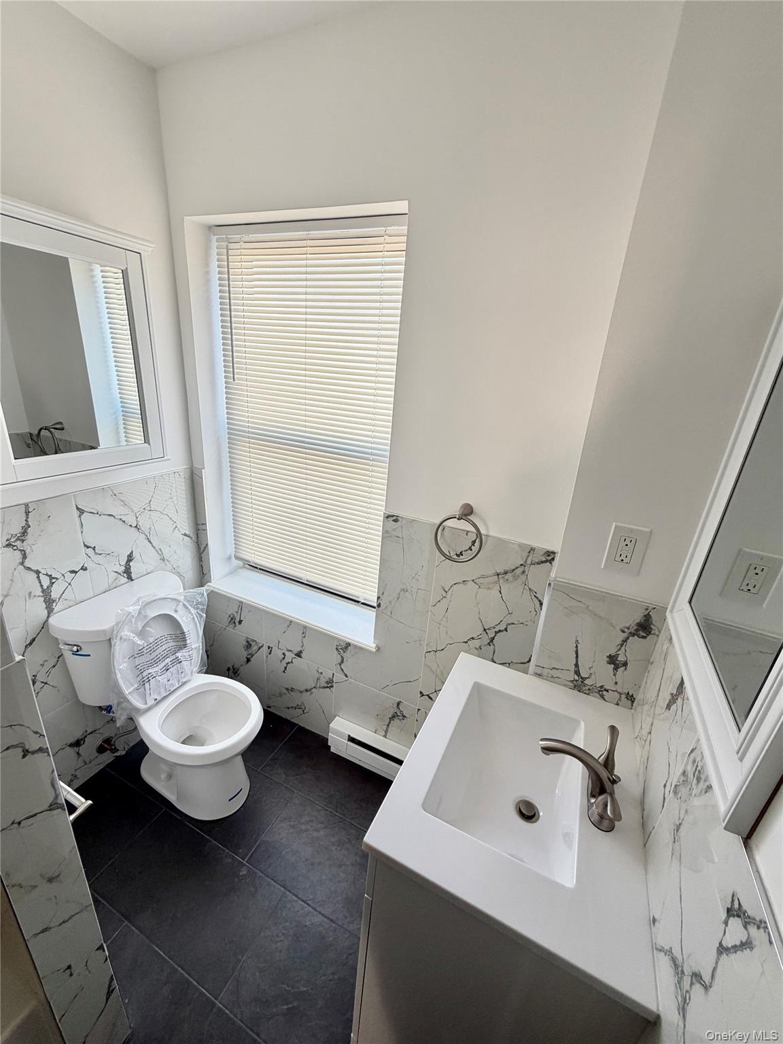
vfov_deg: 102.1
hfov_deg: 85.7
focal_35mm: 14
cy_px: 522
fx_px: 422
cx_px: 392
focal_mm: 2.22
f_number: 2.2
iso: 125
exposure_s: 1/121
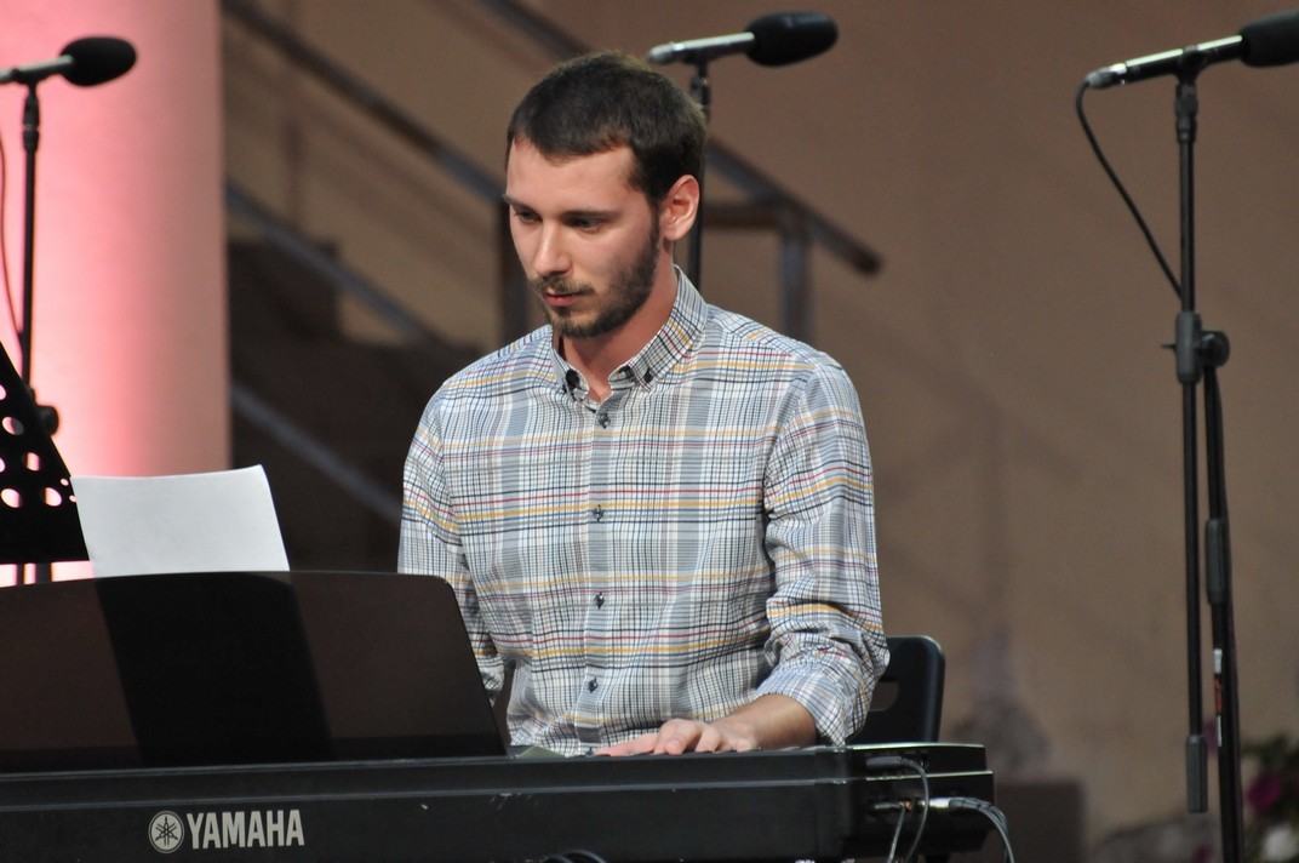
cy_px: 432
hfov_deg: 4.6
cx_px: 650
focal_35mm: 450
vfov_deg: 3.0
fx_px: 16218
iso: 1100
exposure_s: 1/60
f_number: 5.6
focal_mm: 300
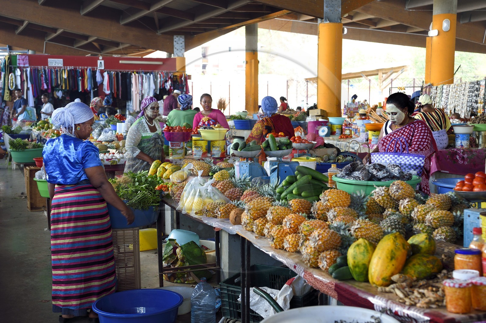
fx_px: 674
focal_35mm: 50
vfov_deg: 26.9
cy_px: 162
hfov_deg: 39.6
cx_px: 243
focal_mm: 50
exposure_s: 1/100
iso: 800
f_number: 5
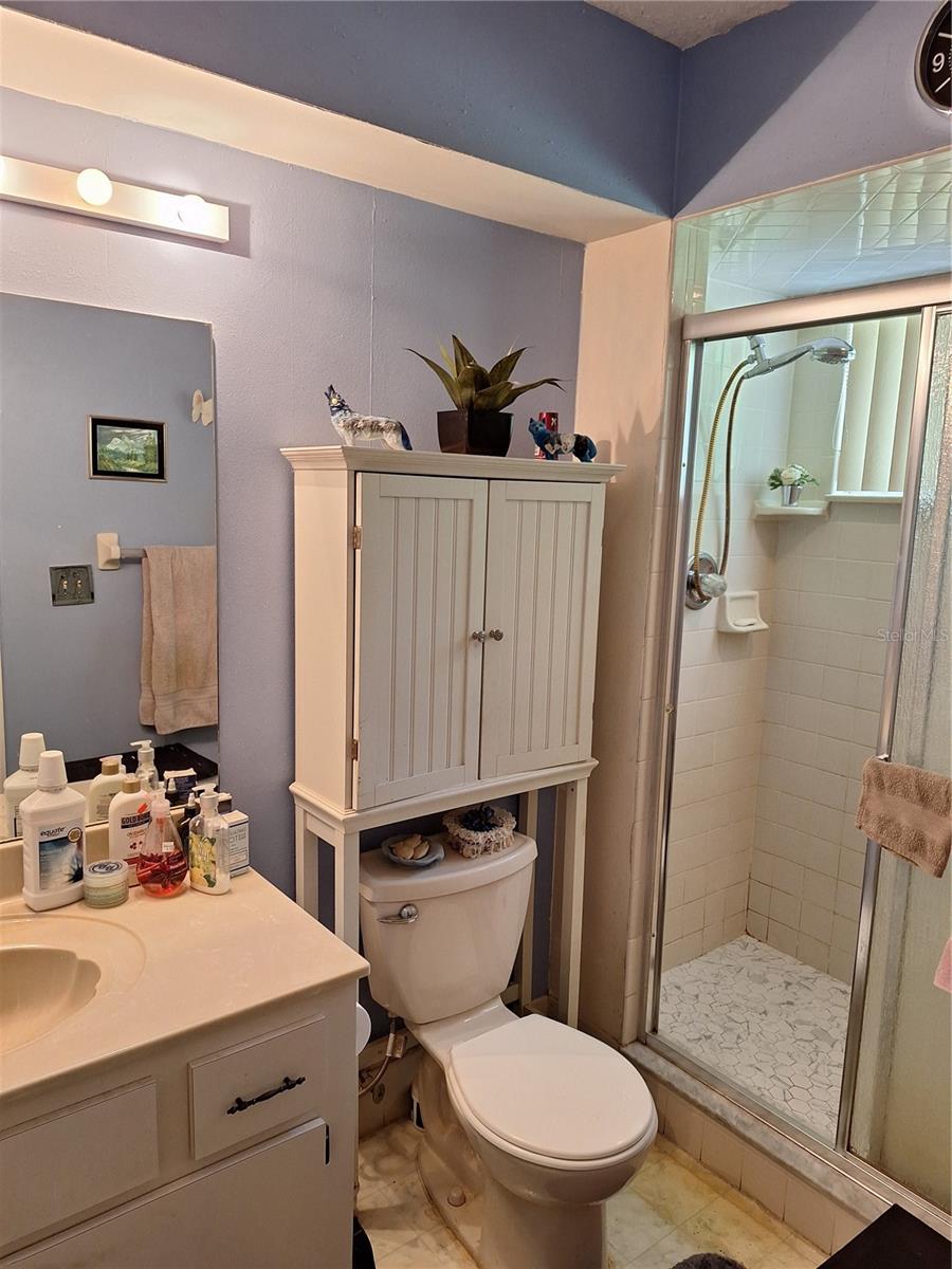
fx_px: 843
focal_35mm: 23
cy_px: 634
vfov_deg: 73.9
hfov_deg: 58.9
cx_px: 476
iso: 100
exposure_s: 1/40
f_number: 1.8
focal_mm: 5.54
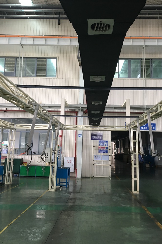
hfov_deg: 38.8
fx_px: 230
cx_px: 88
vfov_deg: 55.7
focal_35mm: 34
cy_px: 108
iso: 100
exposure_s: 1/33
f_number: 2.2
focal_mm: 4.15
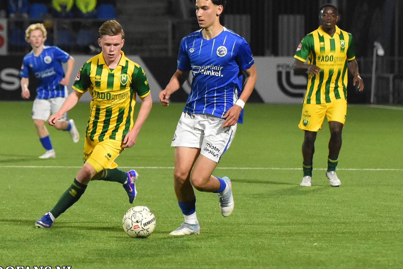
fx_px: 2391
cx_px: 195
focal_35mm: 214
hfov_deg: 9.6
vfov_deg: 6.4
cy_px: 125
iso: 3200
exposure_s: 1/800
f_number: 2.8
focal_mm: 125
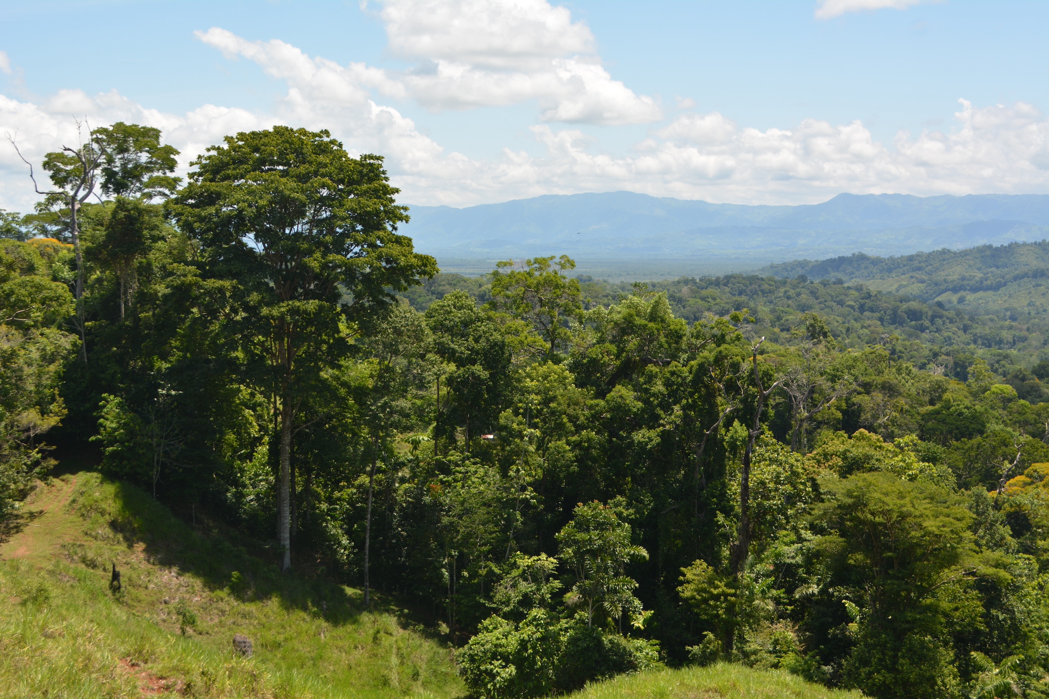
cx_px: 524
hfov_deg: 41.1
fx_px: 1398
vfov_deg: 28.1
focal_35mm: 48
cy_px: 350
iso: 100
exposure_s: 1/200
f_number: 9
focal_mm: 32
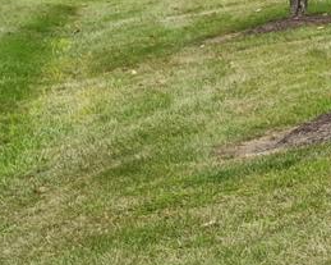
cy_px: -79
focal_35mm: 104
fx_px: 1018
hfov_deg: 9.1
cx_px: 1206
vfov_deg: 14.2
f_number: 8
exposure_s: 1/100
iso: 100
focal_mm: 14
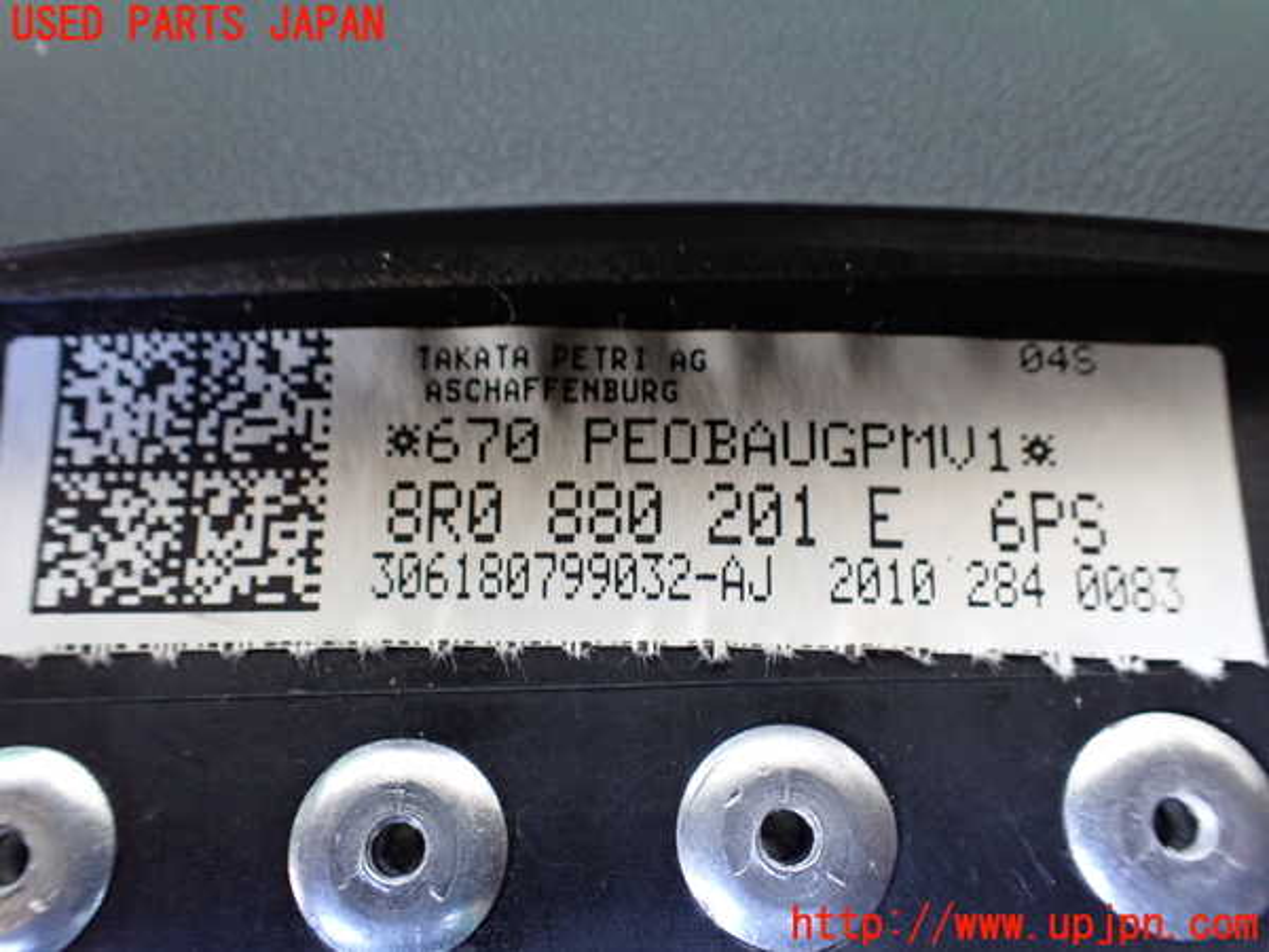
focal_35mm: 30
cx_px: 634
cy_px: 476
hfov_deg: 60.0
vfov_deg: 46.8
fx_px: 1100
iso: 800
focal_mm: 5.4
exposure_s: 1/50
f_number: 2.3
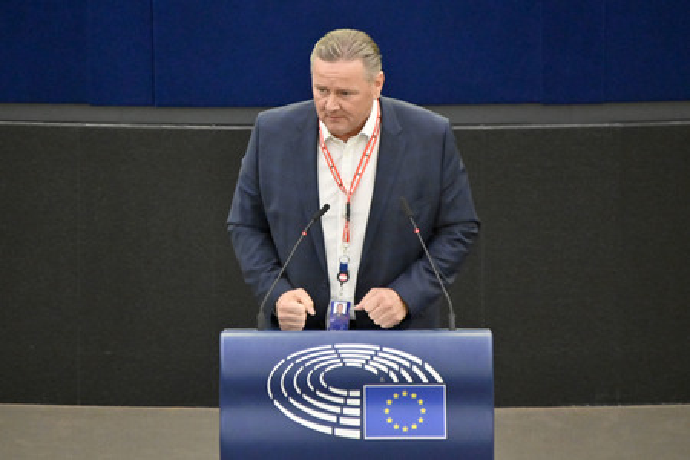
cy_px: 230
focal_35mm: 420
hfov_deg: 4.9
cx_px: 345
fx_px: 8049
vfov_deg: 3.3
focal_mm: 420
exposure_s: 1/400
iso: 6400
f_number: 6.3
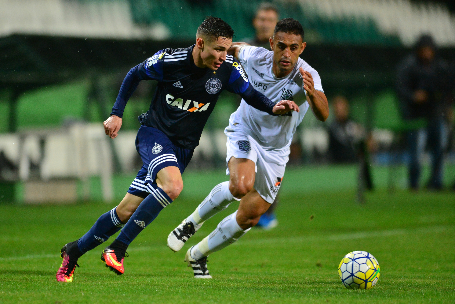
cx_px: 228
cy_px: 152
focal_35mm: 400
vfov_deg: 3.4
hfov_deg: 5.2
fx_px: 5056
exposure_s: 1/1000
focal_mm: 400
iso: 3200
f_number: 2.8
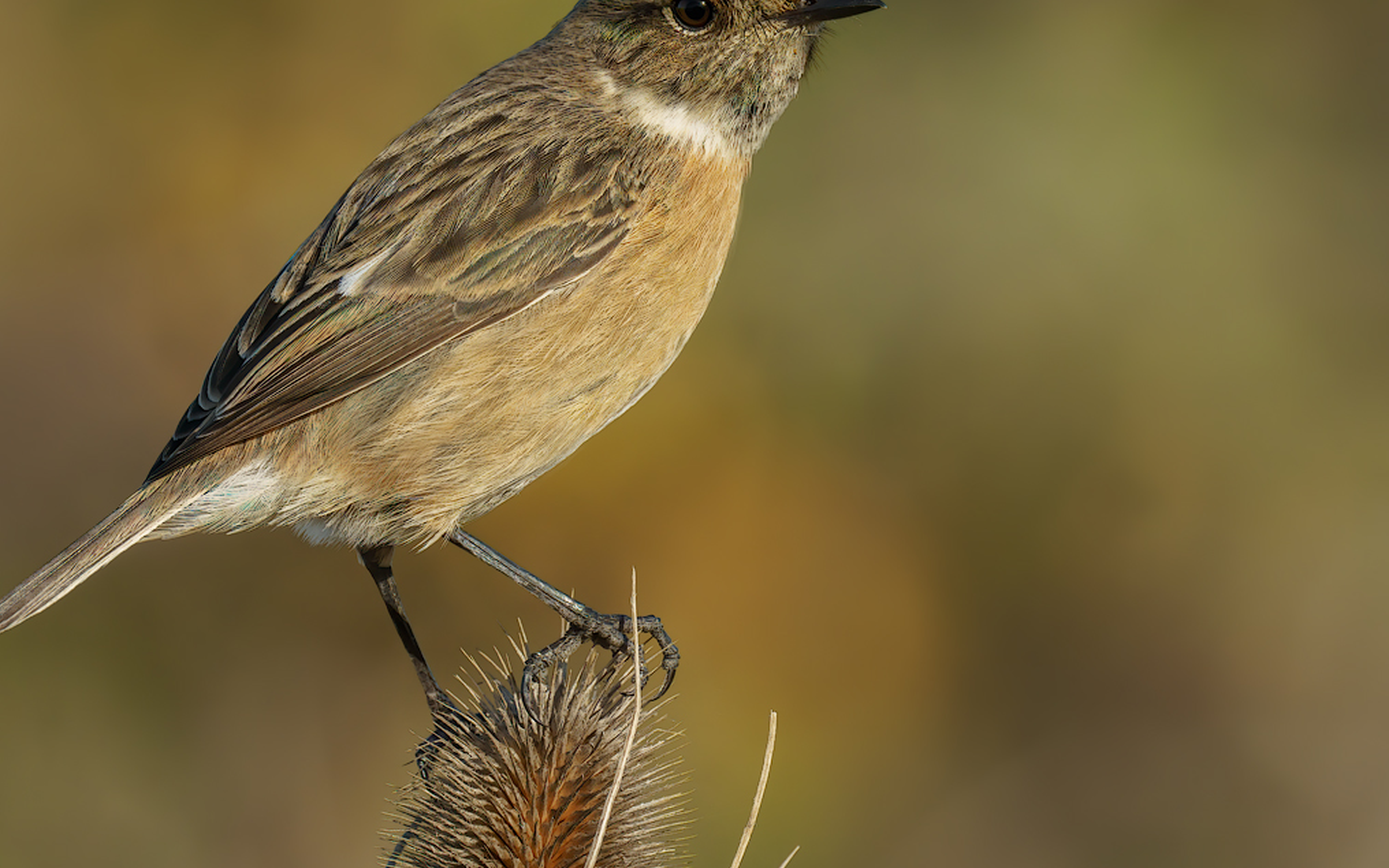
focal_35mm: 722
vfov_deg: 1.8
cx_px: 733
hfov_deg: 2.9
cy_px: 342
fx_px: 27331
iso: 800
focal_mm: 600
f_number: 9
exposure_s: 1/1250
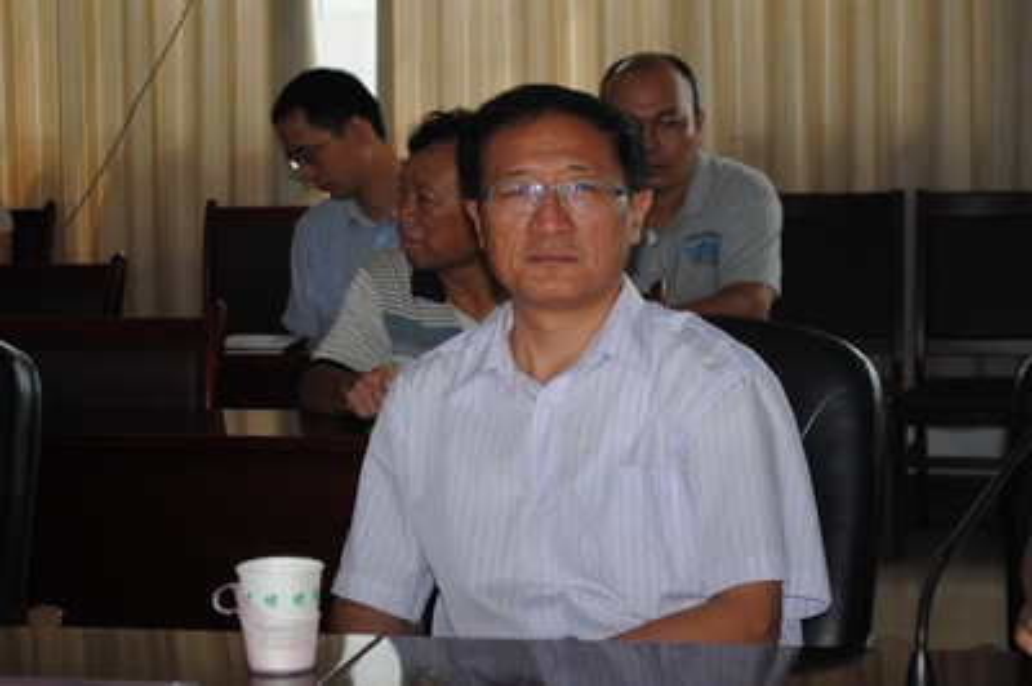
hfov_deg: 24.6
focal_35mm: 82
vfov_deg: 16.5
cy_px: 343
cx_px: 516
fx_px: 2363
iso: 200
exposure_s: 1/60
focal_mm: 55
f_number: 5.6
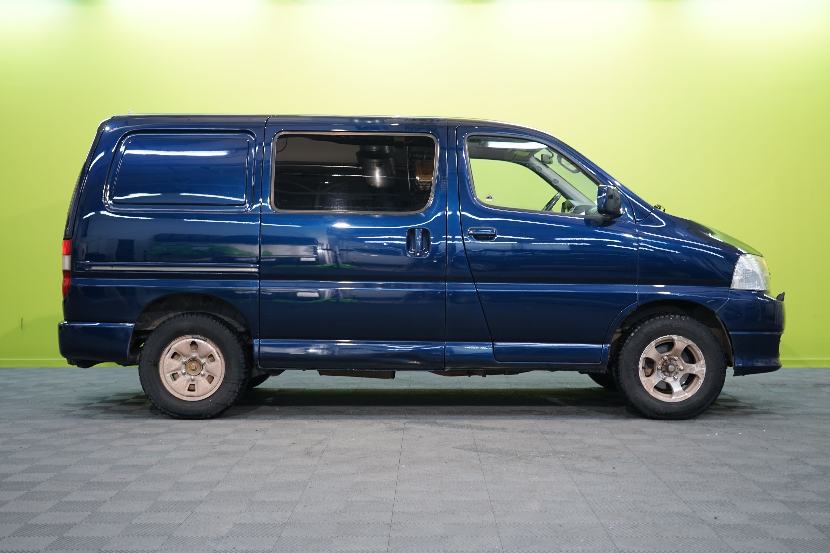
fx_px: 1060
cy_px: 276
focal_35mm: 46
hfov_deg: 42.7
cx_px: 415
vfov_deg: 29.2
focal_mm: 46
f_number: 5.6
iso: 320
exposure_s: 1/6
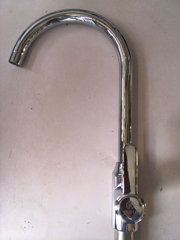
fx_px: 201
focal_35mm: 29
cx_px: 90
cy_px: 120
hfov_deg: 48.2
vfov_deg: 61.7
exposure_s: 1/50
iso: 25
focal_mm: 4.15
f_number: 2.2
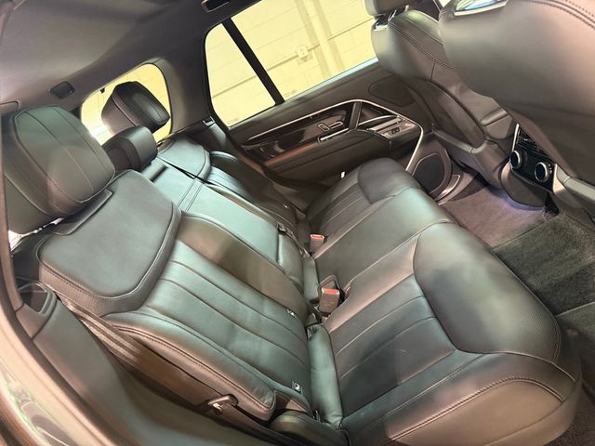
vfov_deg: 56.8
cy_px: 223
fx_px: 413
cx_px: 298
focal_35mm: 24
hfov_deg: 71.6
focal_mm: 6.76
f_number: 1.78
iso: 800
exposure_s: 1/40
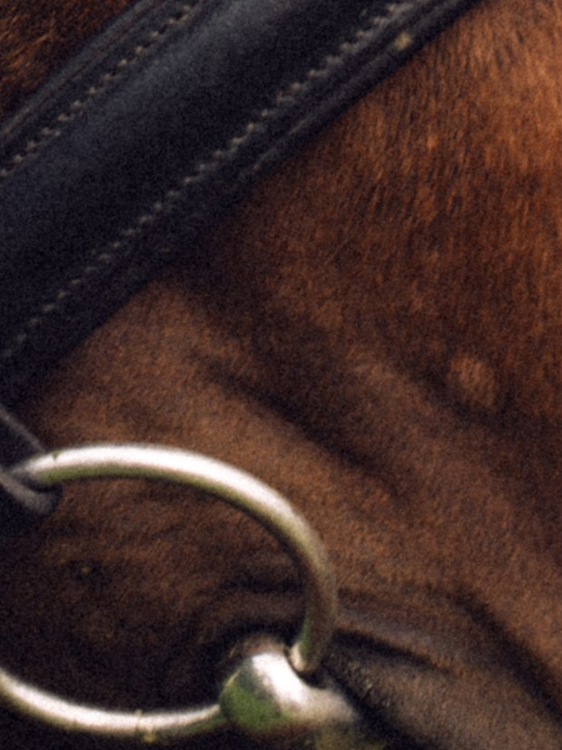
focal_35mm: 167
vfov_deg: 11.0
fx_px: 3616
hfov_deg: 8.8
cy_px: -646
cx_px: -35
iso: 200
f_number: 4.5
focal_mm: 35
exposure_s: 1/125
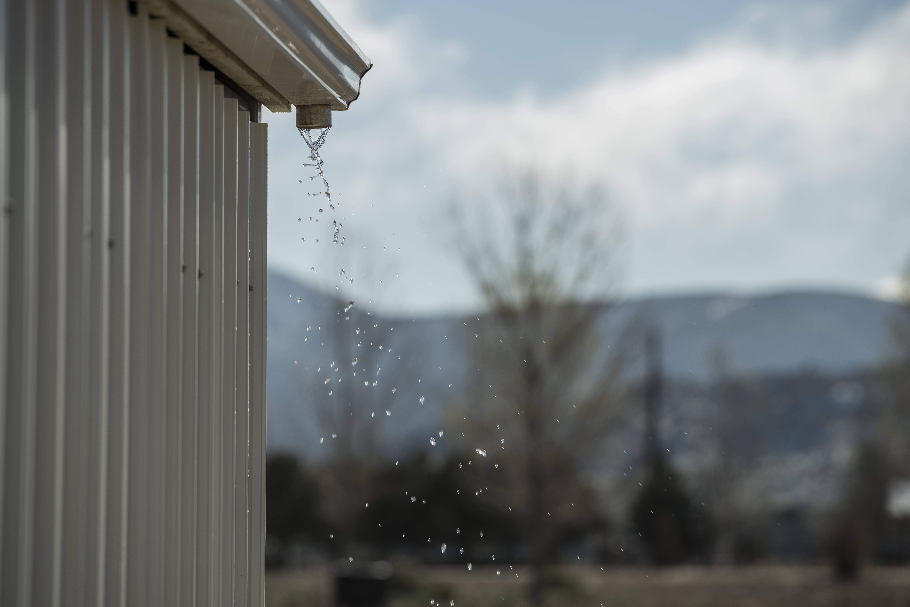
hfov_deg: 10.3
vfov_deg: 6.9
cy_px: 304
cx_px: 455
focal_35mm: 200
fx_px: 5057
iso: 100
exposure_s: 1/800
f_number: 5
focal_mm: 200
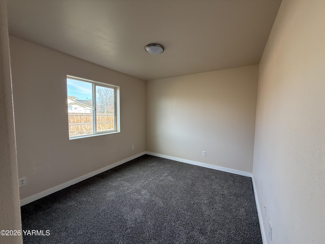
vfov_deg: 85.7
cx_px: 162
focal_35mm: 14
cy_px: 122
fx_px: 131
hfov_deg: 102.1
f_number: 2.2
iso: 125
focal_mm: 2.22
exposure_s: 1/99
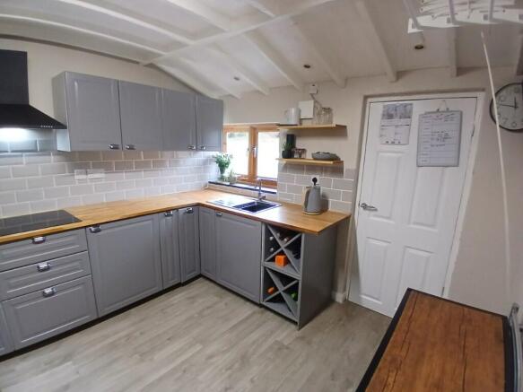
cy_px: 196
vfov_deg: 74.7
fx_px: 257
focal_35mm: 17
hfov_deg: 91.0
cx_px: 262
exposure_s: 1/33.3
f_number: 2.2
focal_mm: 1.4
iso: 250
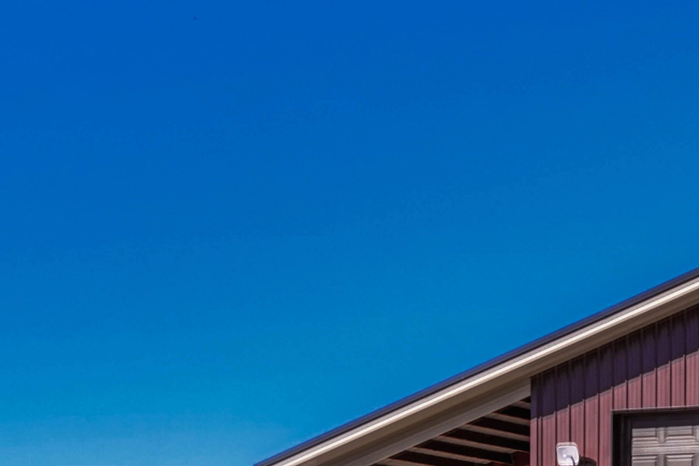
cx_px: 1012
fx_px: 1475
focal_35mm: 76
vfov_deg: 17.2
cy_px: 555
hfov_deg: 22.5
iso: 400
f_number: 8
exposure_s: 1/8000
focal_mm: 24
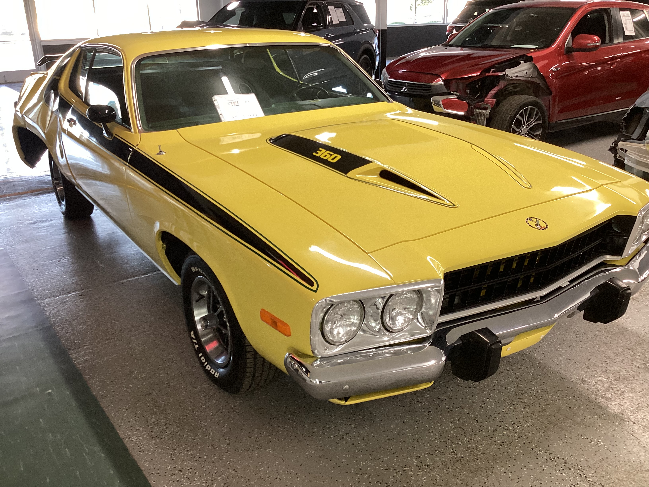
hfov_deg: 58.4
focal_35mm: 31
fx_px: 581
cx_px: 324
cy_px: 244
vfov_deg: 45.4
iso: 125
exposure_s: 1/50
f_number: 2.4
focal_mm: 3.3
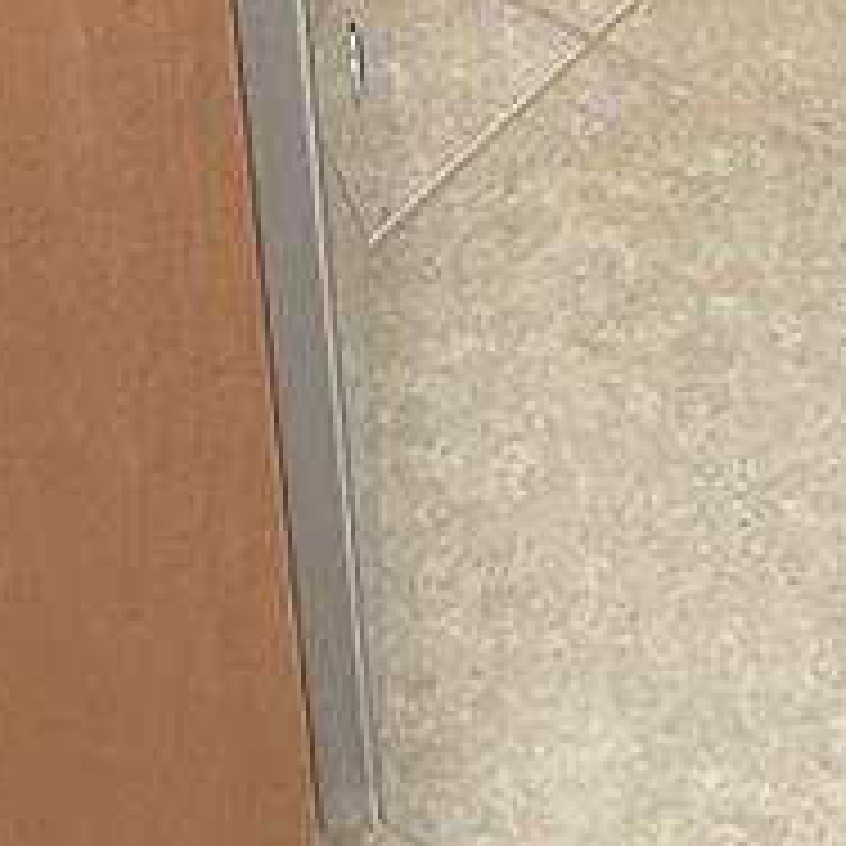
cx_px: 990
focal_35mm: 147
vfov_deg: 9.2
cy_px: -1809
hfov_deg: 11.7
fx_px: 4065
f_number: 1.5
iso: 125
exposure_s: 1/60
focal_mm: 5.7
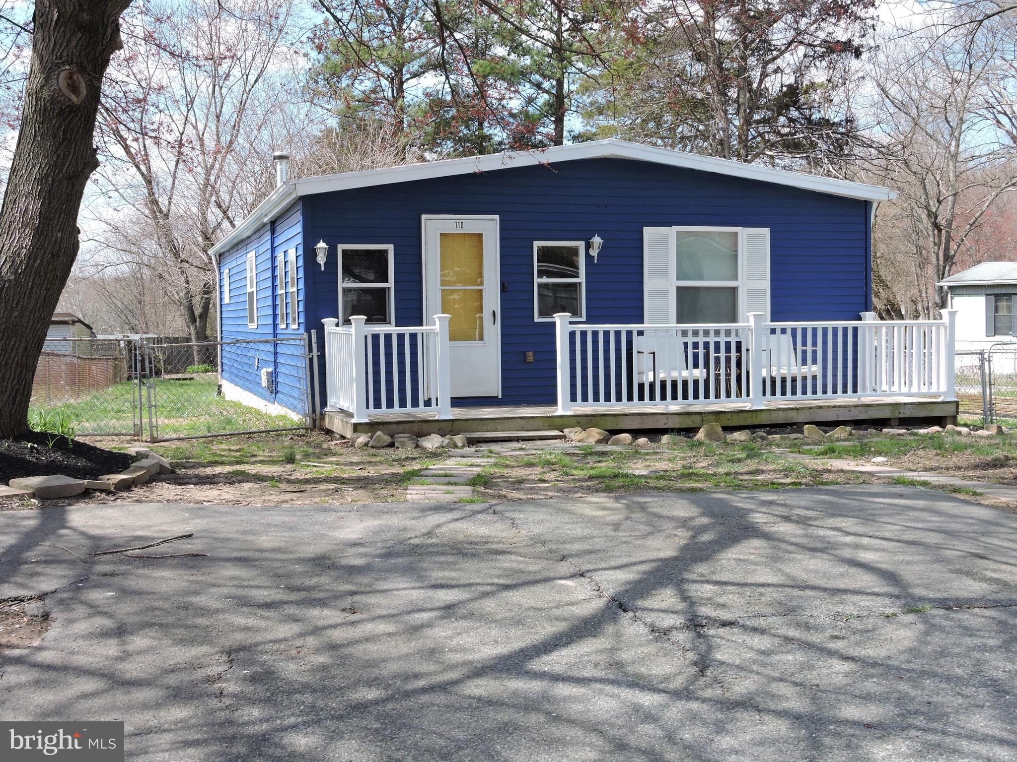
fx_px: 1322
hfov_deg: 42.1
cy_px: 381
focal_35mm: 45
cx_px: 508
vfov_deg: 32.2
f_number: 4
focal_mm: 8.1
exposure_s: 1/400
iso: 100
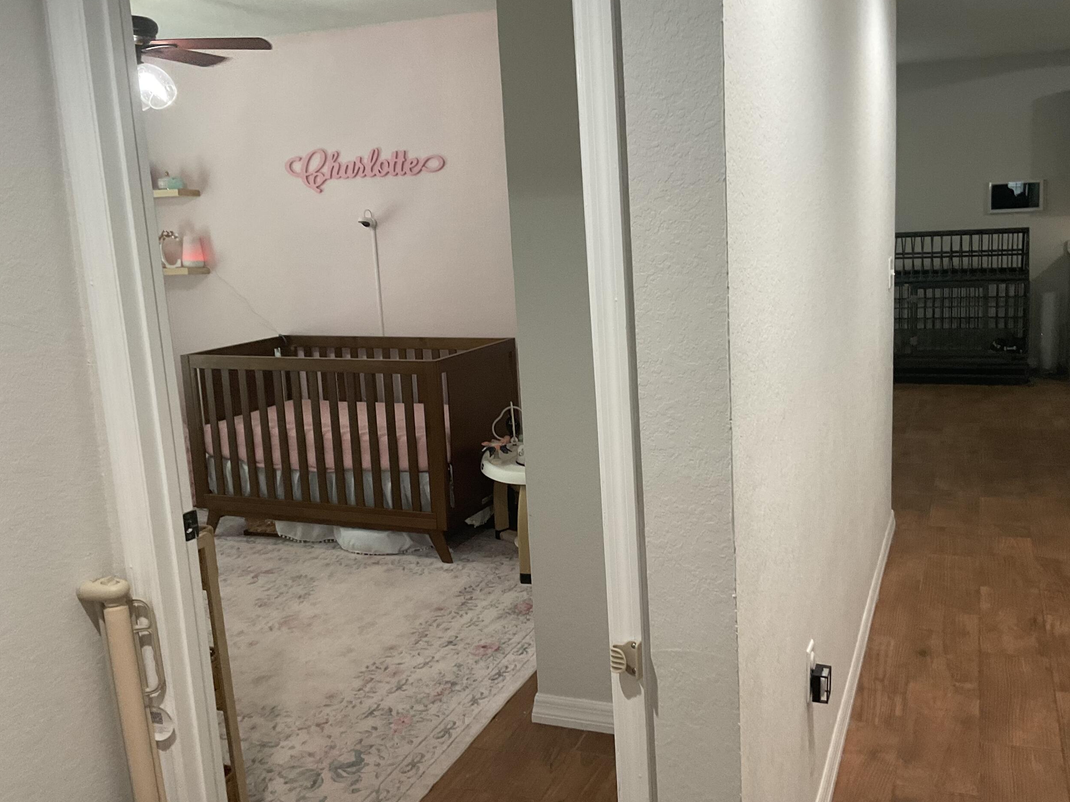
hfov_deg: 52.6
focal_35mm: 35
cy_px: 396
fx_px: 1082
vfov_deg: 40.7
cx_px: 566
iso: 125
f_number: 1.8
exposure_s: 1/60
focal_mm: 3
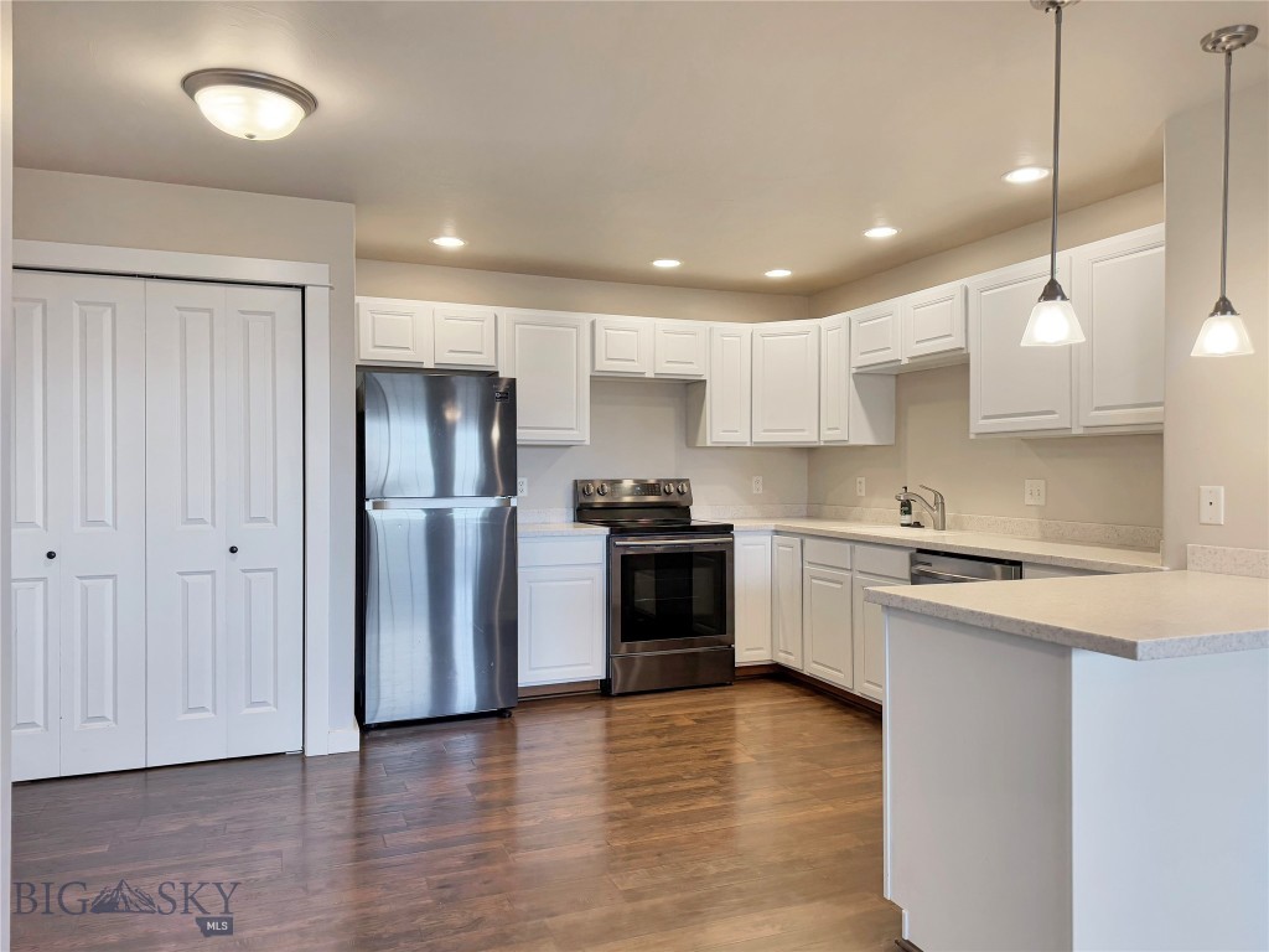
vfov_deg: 56.8
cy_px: 476
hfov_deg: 71.6
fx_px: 880
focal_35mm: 24
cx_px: 634
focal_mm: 6.76
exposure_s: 1/120
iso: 125
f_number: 1.78
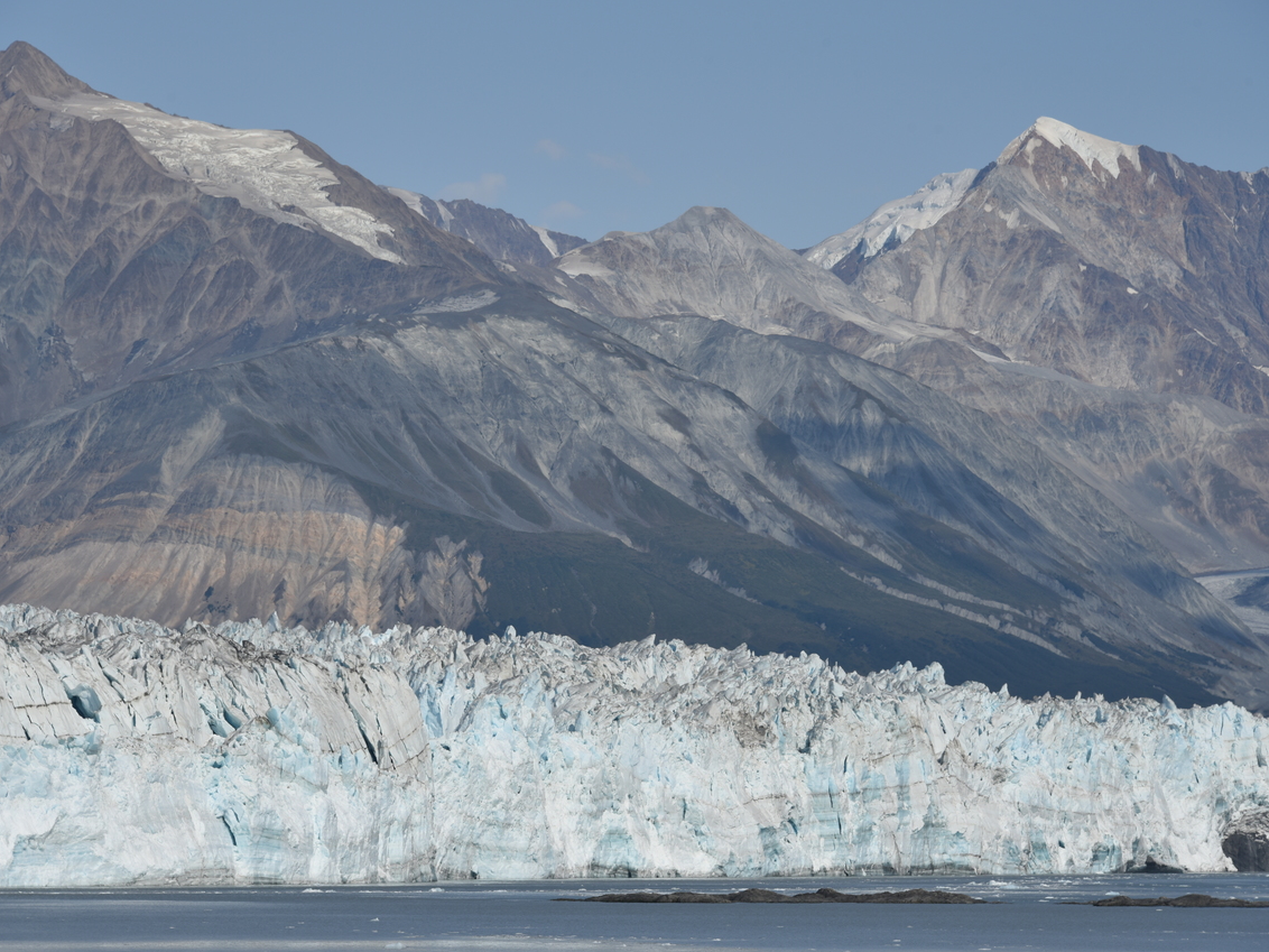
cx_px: 618
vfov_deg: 8.5
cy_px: 475
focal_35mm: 174
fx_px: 6379
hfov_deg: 11.4
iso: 100
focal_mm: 160
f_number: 11
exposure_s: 1/500
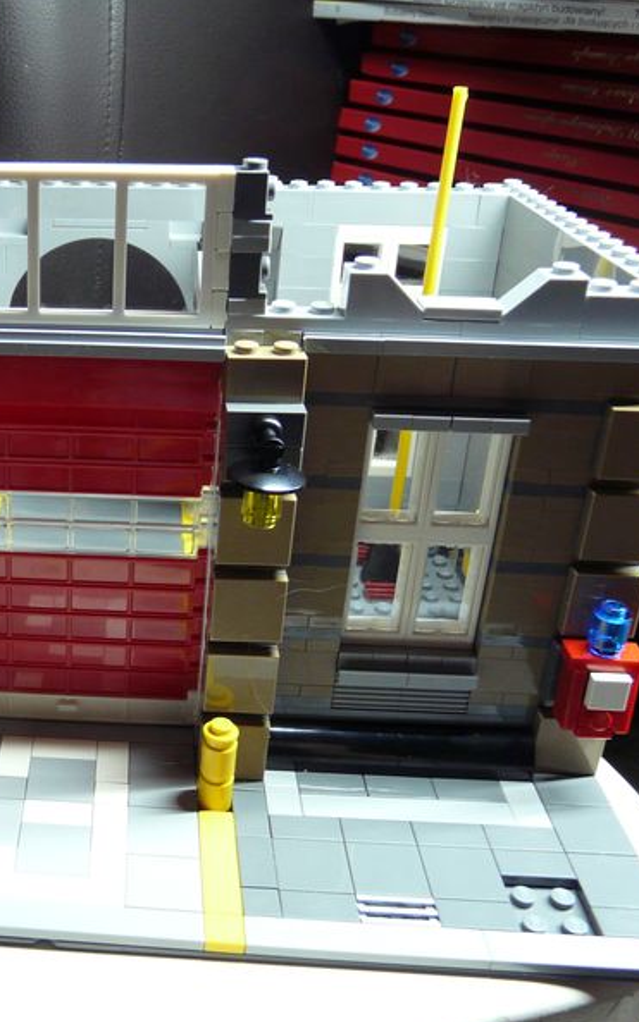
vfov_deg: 49.3
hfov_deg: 30.2
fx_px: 1115
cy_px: 514
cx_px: 28
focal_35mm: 40
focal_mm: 4.6
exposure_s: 1/10
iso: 200
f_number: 2.8
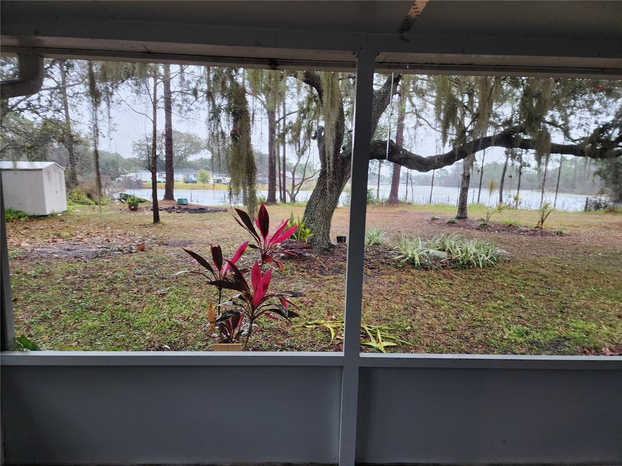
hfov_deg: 73.9
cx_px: 311
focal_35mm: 23
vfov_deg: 58.9
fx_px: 413
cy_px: 233
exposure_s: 1/120
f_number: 1.8
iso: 250
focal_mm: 6.4
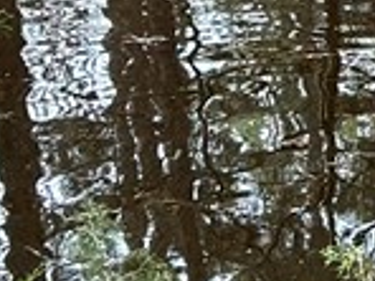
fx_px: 3597
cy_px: -137
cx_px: 1188
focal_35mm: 332
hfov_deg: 5.5
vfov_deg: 4.5
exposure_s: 1/298
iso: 80
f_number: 1.78
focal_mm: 6.86
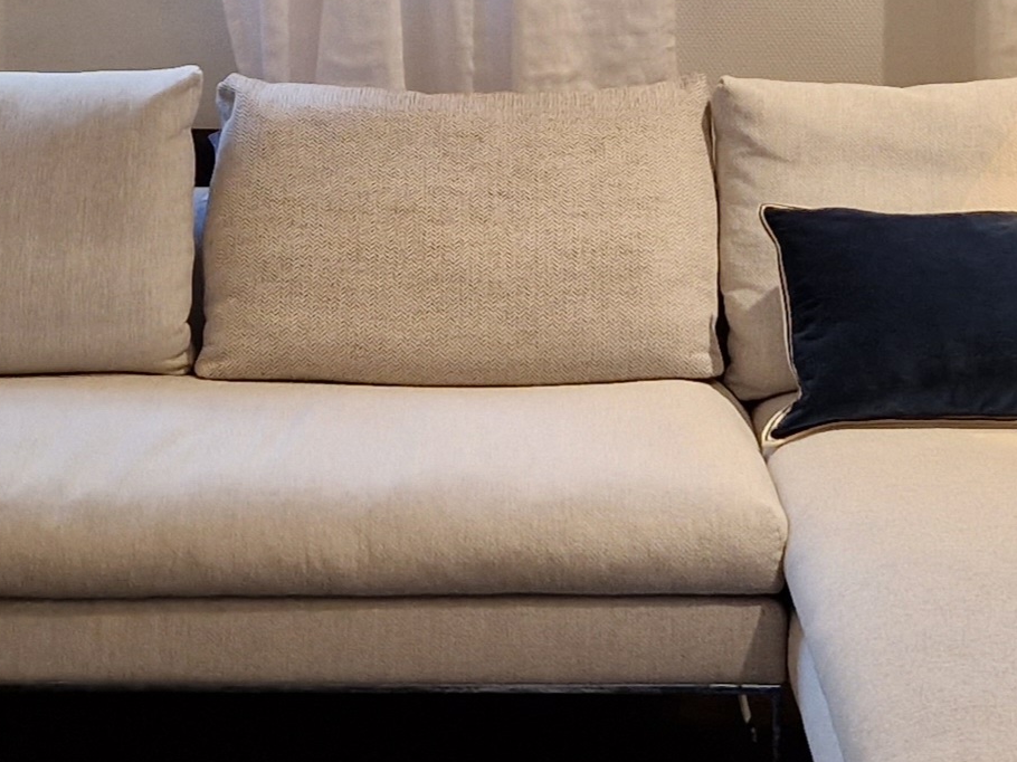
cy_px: 435
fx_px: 1968
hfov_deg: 28.9
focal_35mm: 67
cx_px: 588
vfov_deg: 21.9
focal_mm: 5.4
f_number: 1.8
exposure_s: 1/182
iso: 200
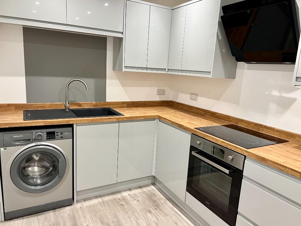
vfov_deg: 53.1
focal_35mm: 26
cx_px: 150
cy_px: 113
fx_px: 226
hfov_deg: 67.3
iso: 160
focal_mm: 5.7
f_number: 1.5
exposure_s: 1/50
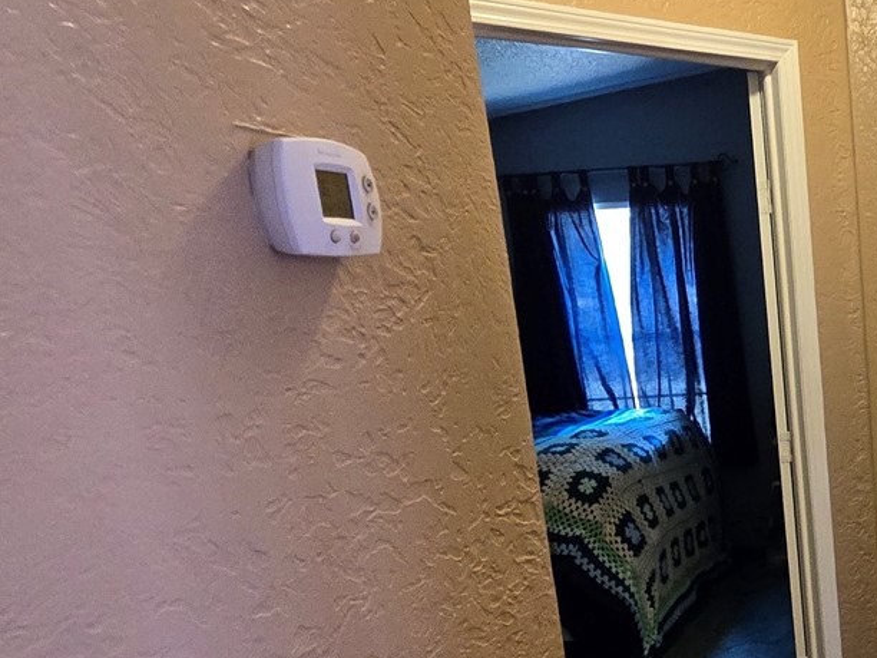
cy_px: 497
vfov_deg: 40.6
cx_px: 940
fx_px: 861
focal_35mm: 34
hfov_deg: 43.3
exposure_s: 1/60
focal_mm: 2.2
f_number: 2.2
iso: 500
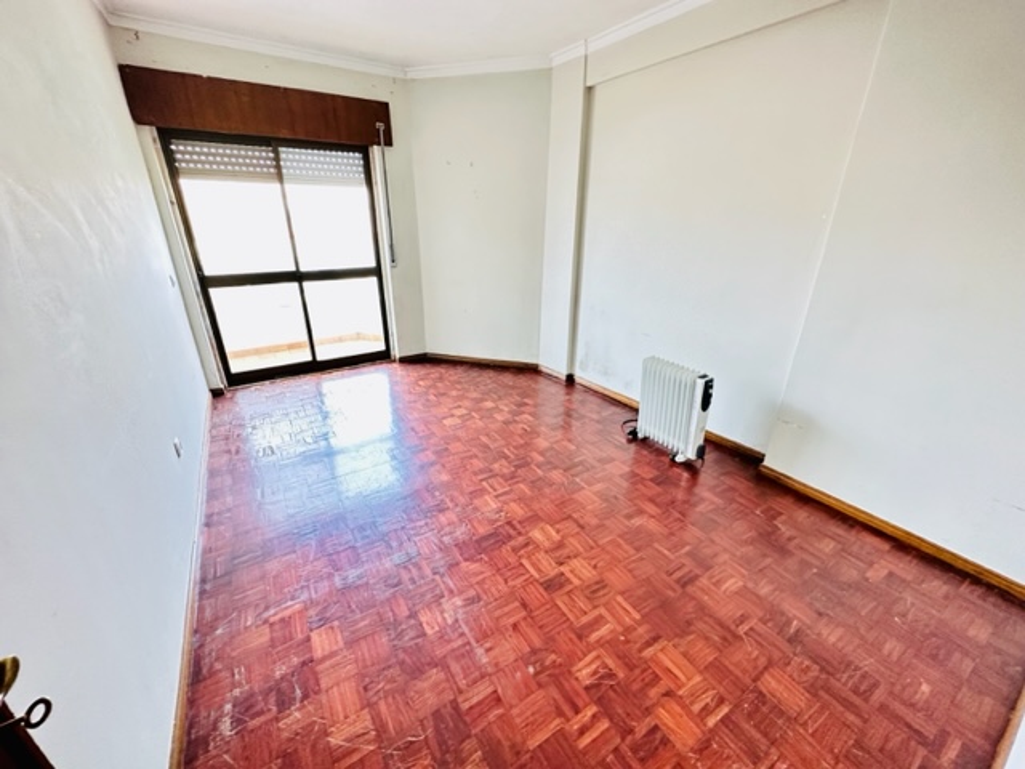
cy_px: 384
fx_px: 415
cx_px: 512
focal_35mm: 14
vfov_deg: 85.7
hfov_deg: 102.1
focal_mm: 2.22
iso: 320
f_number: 2.2
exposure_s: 1/83
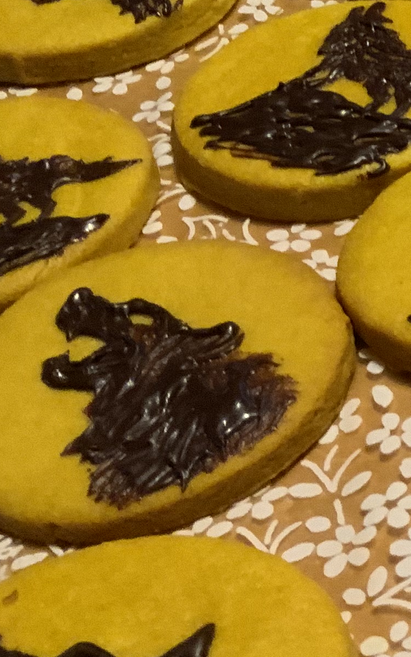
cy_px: 63
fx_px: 1846
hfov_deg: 10.9
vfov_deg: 19.8
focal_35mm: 103
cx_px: 962
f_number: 1.8
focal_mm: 3
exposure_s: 1/40
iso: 250
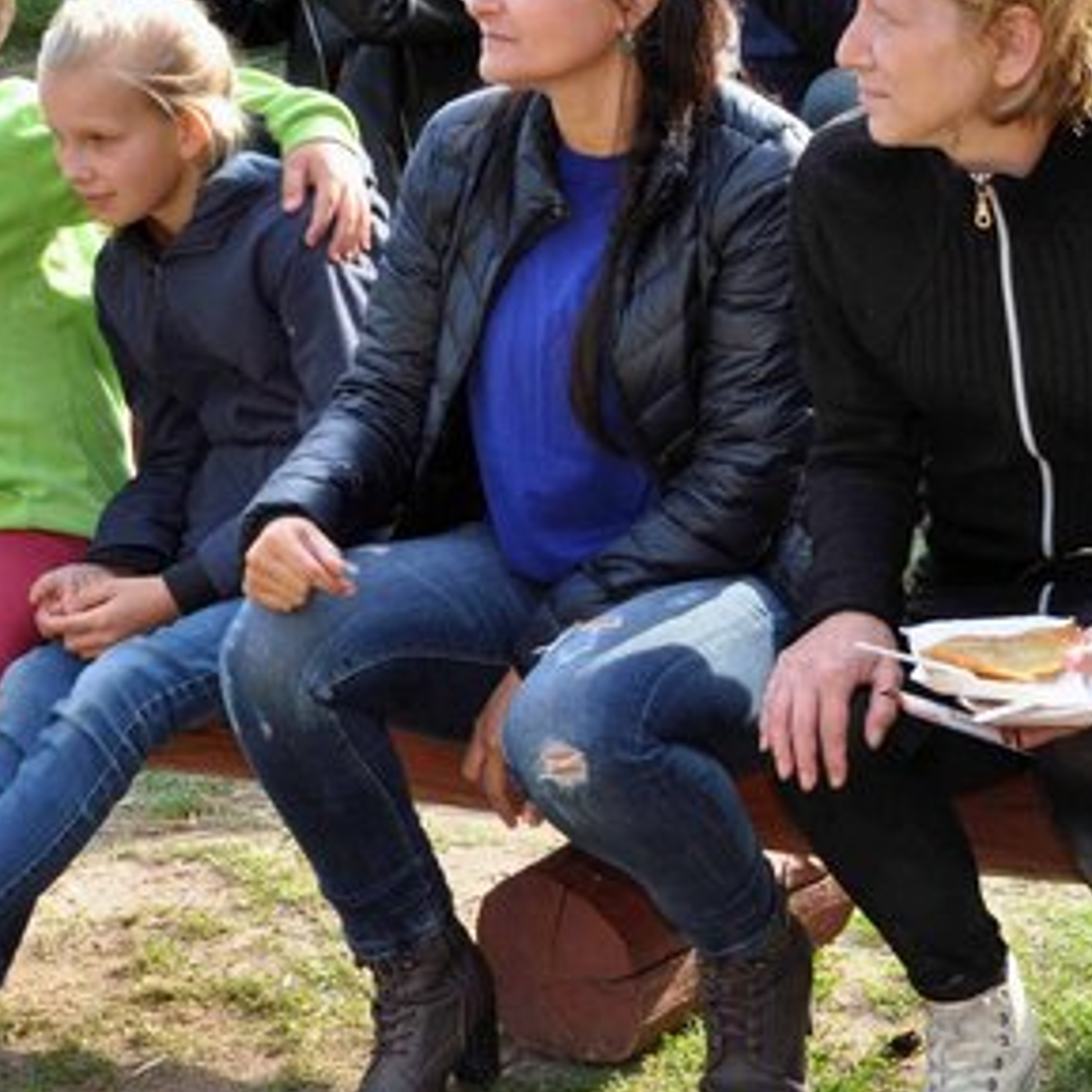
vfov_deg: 13.8
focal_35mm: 126
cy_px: 401
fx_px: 4497
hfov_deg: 13.8
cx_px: 469
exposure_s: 1/60
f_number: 14
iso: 500
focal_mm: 44
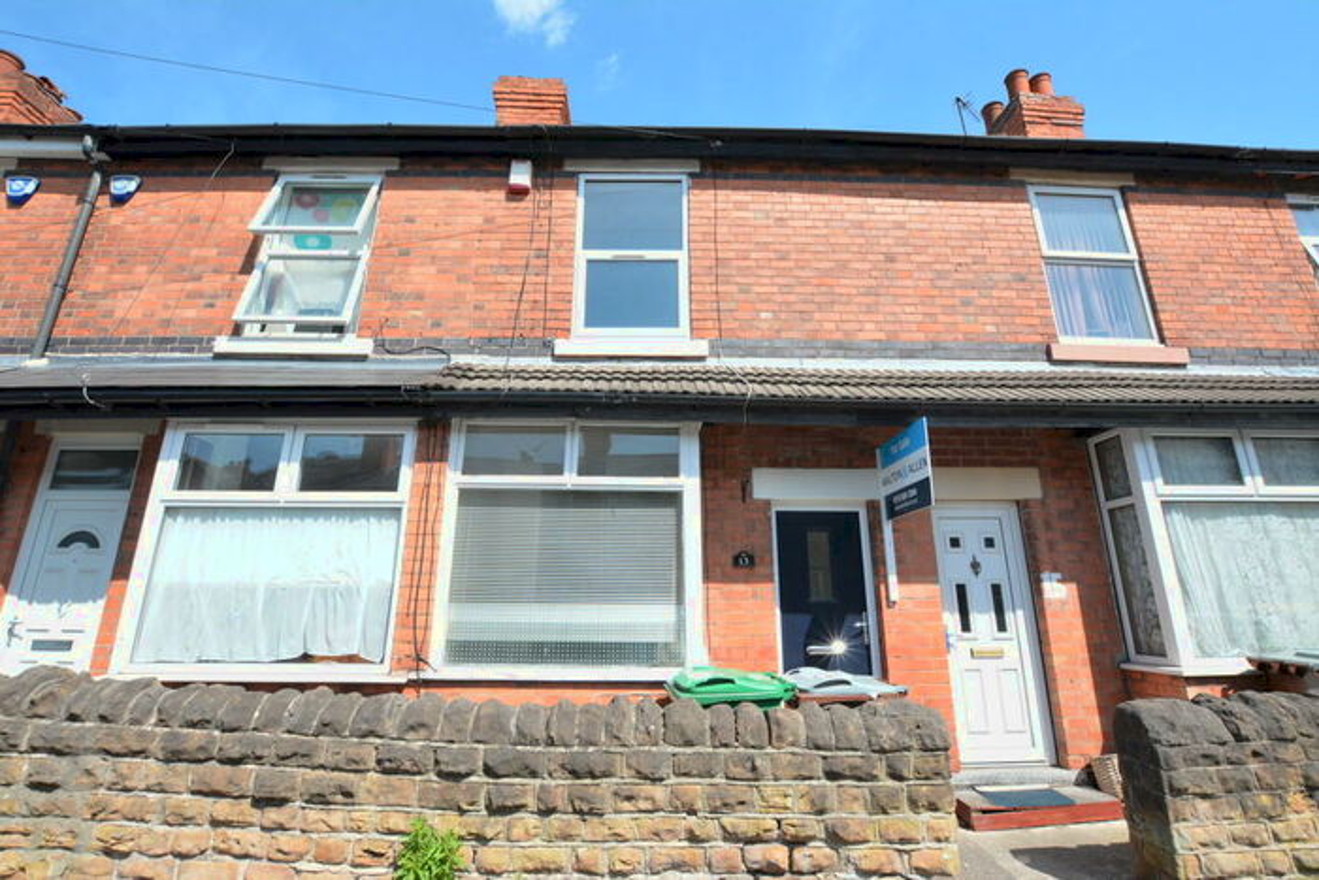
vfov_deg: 77.4
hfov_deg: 100.4
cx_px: 660
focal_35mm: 15
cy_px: 440
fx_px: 550
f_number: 13
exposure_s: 1/640
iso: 1600
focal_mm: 10
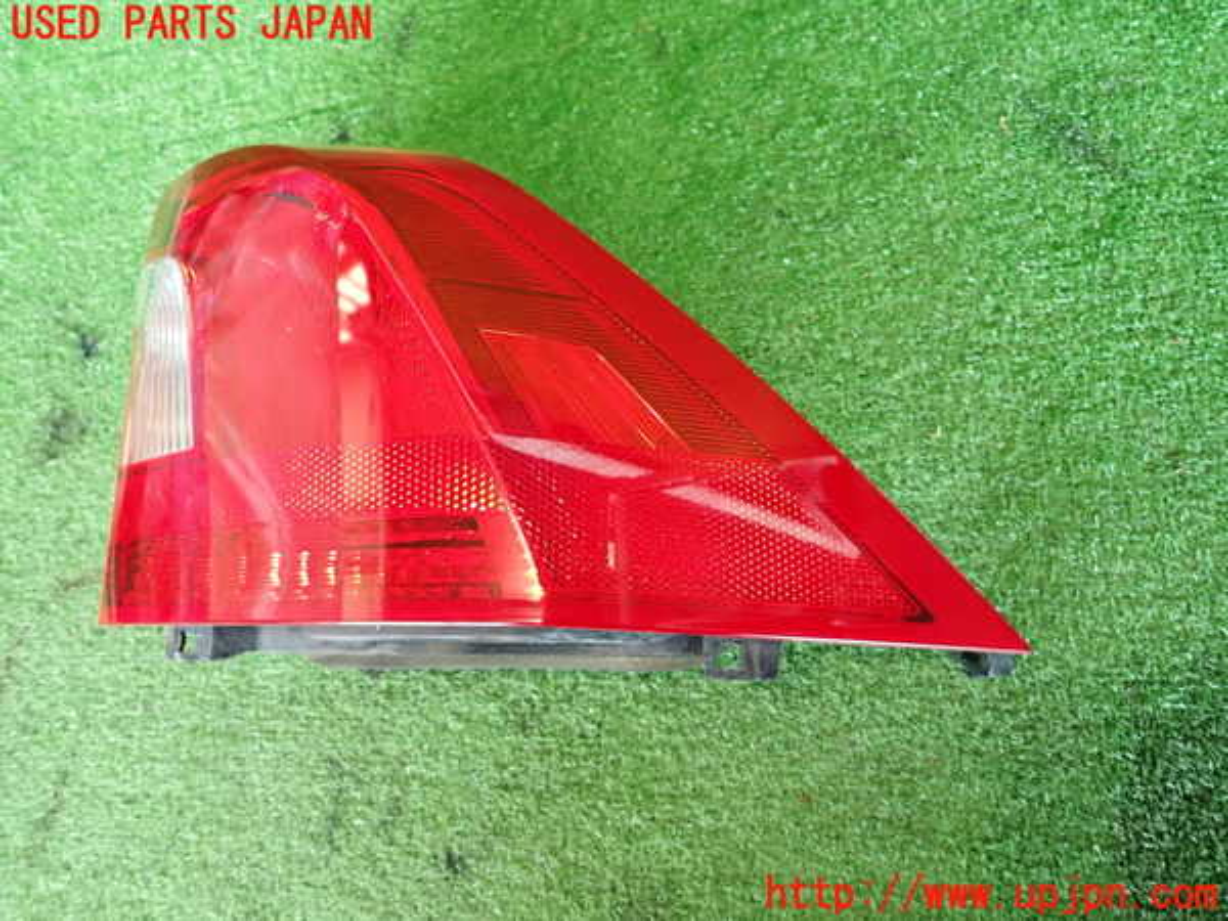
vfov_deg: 54.9
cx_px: 614
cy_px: 460
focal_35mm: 25
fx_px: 887
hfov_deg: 69.4
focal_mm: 4.5
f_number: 2
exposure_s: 1/30
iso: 200
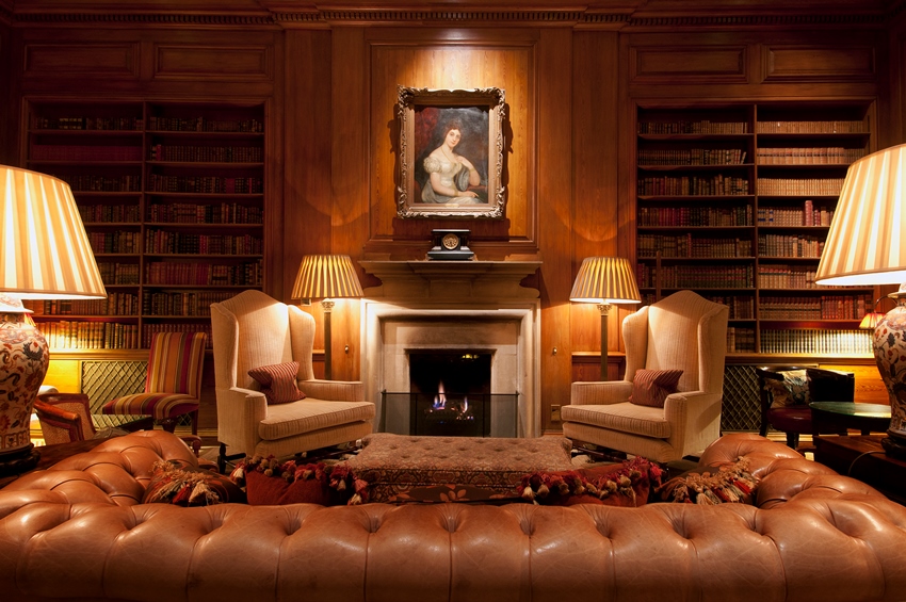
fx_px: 453
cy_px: 301
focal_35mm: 18
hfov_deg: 90.1
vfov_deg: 67.3
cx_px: 453
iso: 200
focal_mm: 12
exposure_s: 6
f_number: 9
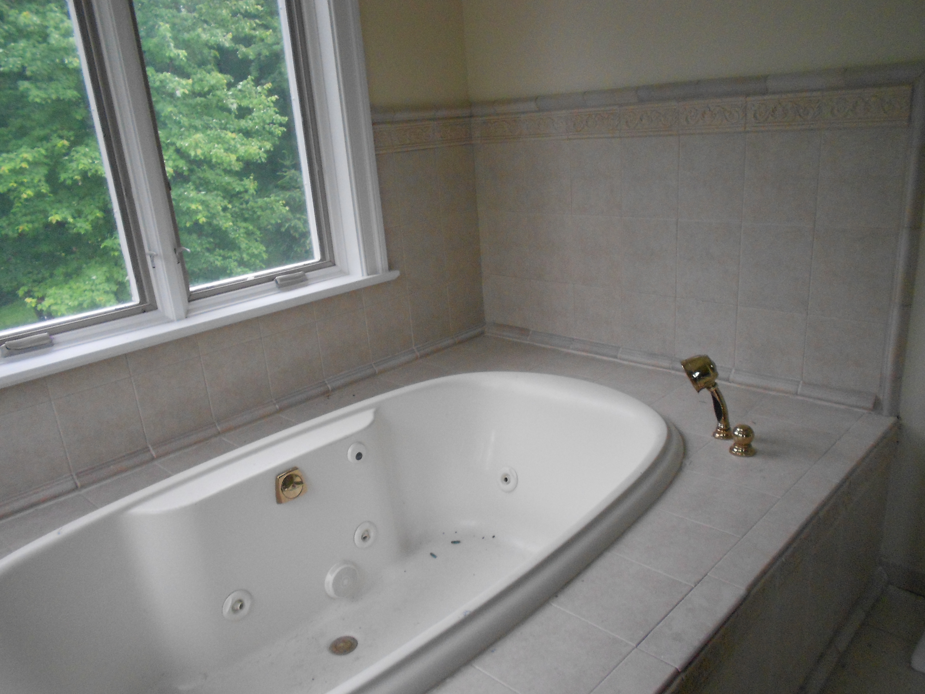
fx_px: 695
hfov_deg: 67.3
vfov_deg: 53.1
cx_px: 462
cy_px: 347
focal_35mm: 26
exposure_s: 1/80
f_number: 3.2
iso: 400
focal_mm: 4.6
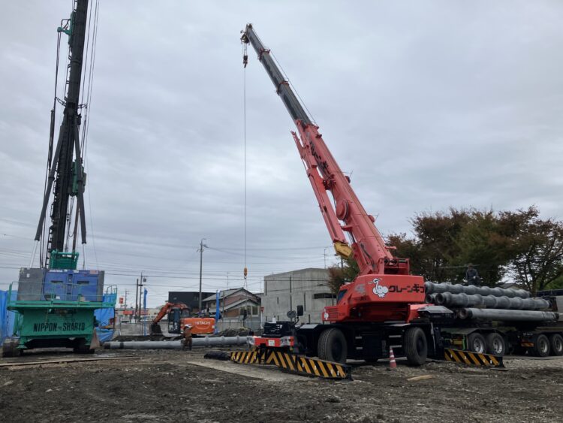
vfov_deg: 49.8
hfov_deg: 63.4
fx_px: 456
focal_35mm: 28
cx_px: 282
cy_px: 212
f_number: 1.8
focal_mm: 3.99
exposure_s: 1/578
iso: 32
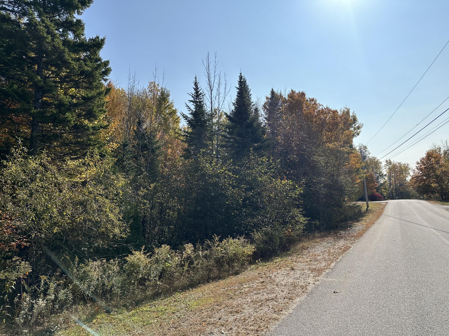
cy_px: 168
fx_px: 311
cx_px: 224
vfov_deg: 56.8
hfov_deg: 71.6
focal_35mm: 24
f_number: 1.78
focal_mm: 6.86
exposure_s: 1/7042
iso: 80
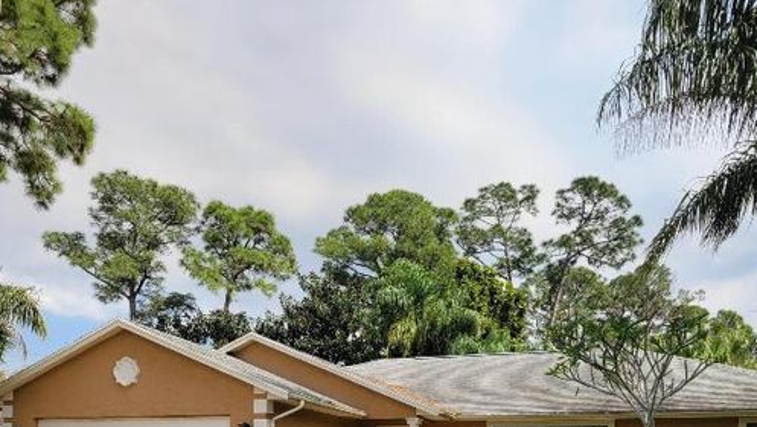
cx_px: 379
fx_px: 763
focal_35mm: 38
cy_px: 481
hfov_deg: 52.8
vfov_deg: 28.1
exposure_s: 1/2359
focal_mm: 5.4
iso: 40
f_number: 1.8
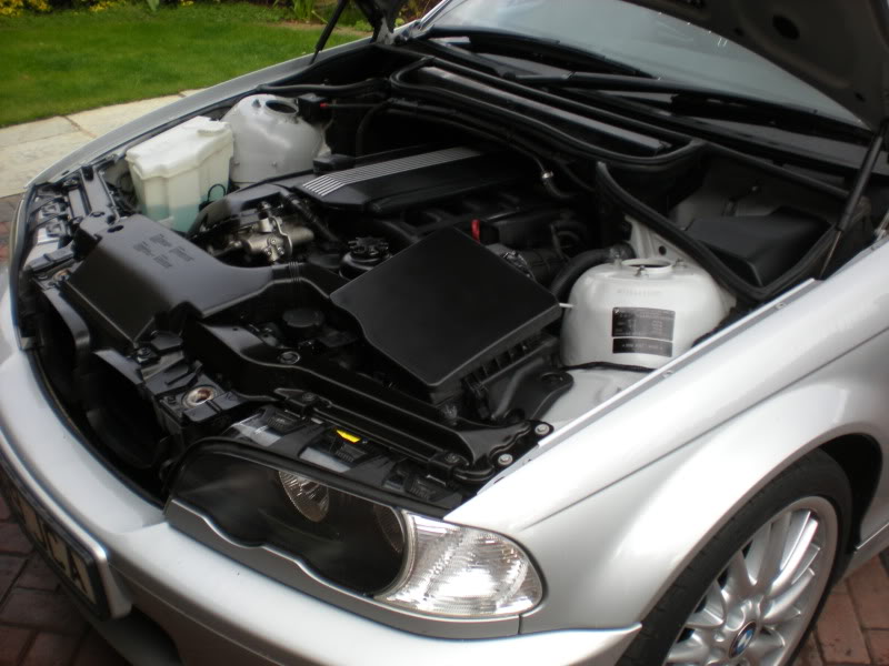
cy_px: 333
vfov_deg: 37.7
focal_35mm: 38
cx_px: 444
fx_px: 976
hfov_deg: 49.0
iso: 64
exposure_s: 1/208
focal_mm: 6.3
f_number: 3.1
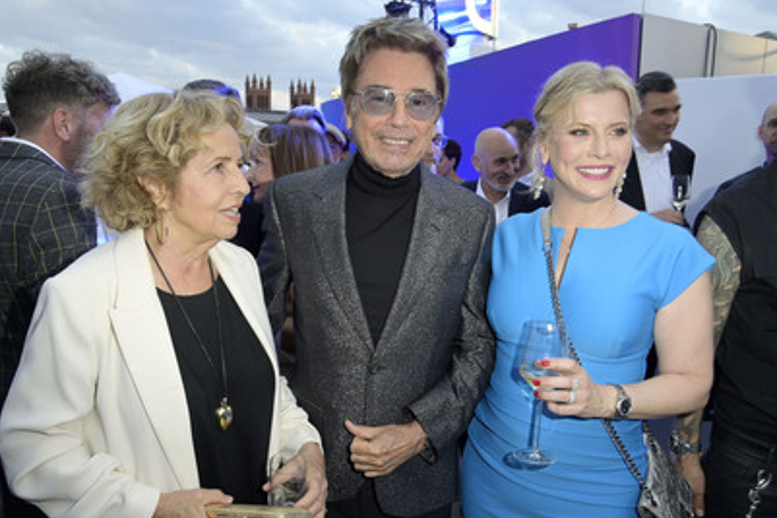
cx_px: 392
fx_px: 582
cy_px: 272
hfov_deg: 67.4
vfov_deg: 47.9
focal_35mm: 27
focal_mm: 24
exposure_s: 1/60
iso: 640
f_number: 8
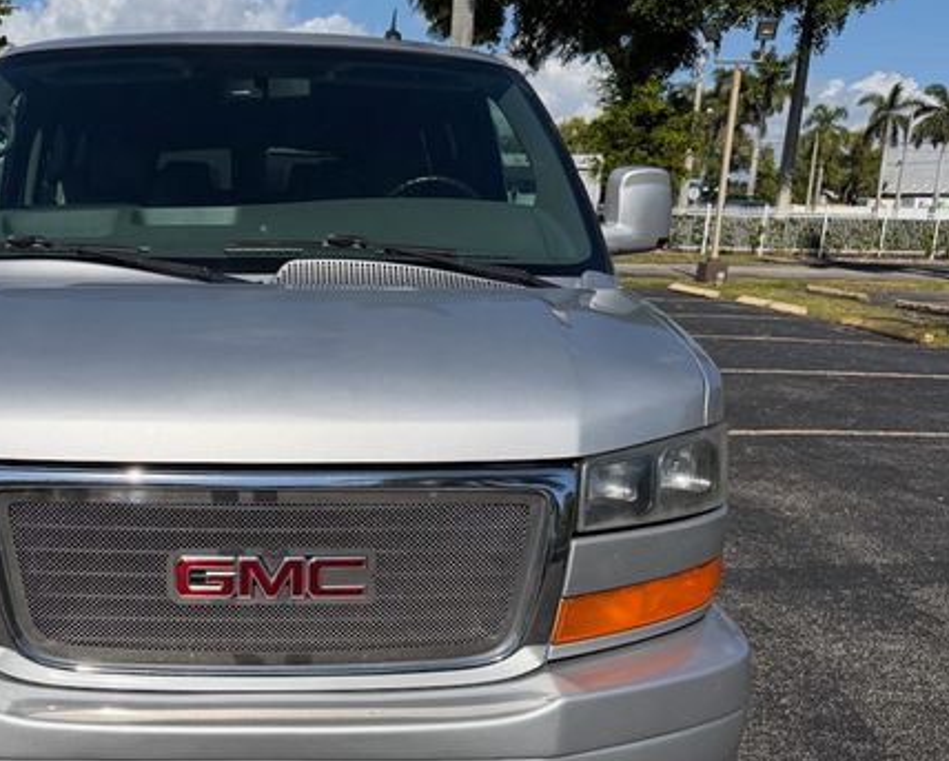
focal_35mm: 35
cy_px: 479
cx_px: 277
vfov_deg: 41.9
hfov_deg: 50.1
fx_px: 984
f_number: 1.78
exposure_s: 1/10309
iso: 100
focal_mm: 6.76
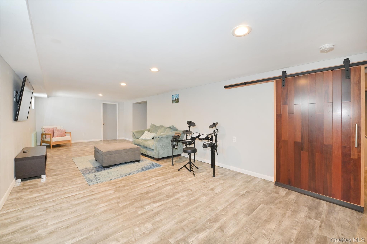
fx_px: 143
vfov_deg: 81.1
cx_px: 184
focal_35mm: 14
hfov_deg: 104.3
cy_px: 122
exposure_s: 1/80
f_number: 7.1
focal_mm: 14
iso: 2000
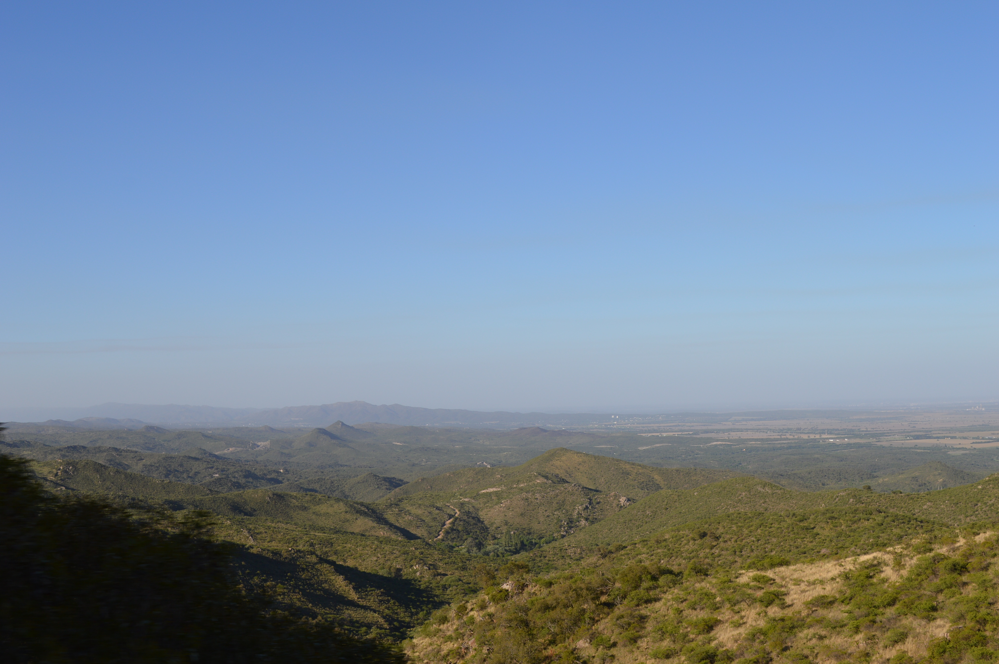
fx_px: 1248
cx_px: 500
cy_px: 332
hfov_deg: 43.6
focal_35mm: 45
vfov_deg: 29.8
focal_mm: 30
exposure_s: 1/250
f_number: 8
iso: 100
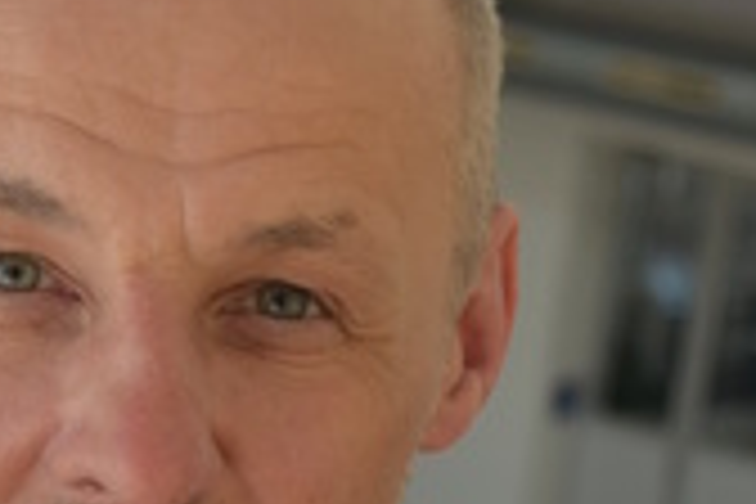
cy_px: 394
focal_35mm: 187
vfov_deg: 7.3
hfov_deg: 11.0
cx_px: 346
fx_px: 3927
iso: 320
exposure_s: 1/80
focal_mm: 38
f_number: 4.5
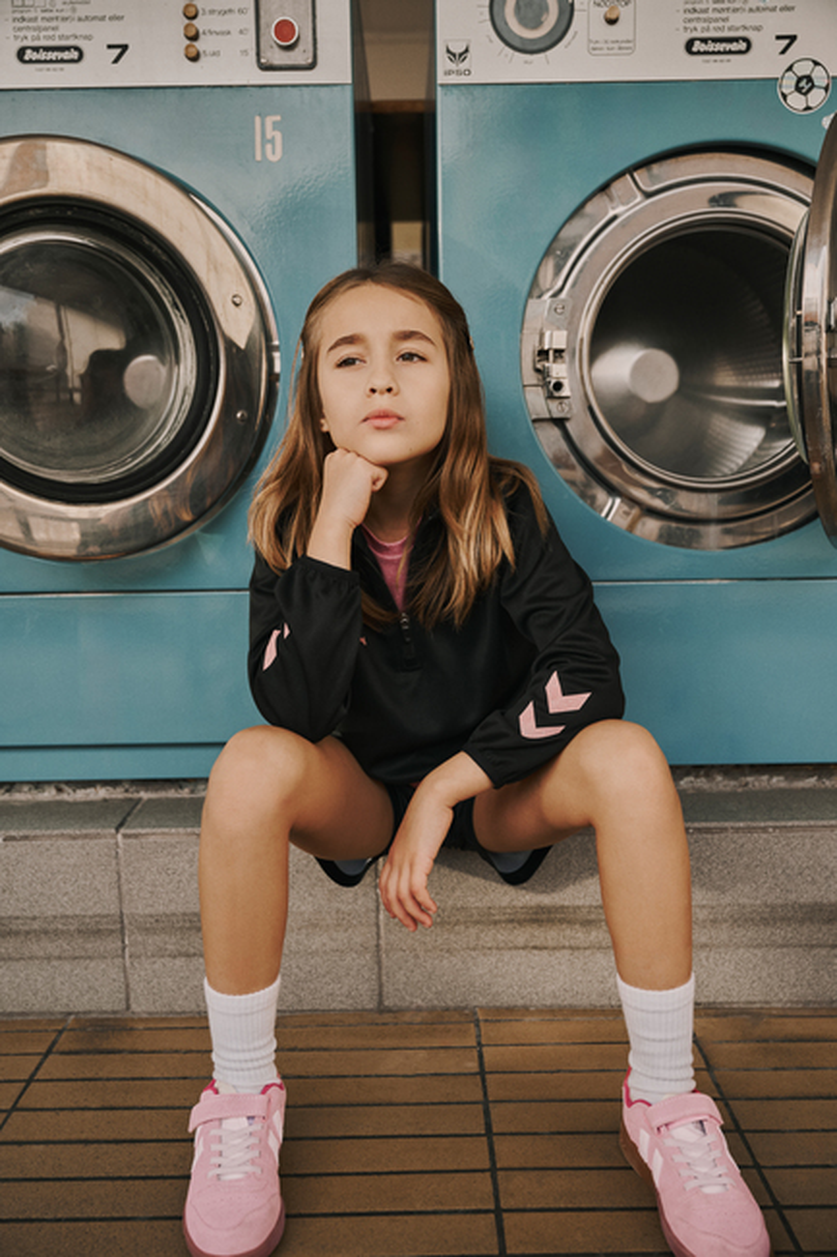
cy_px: 628
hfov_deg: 40.5
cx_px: 418
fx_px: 1134
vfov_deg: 58.0
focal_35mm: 32
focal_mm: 32.5
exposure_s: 1/200
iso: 320
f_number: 3.5
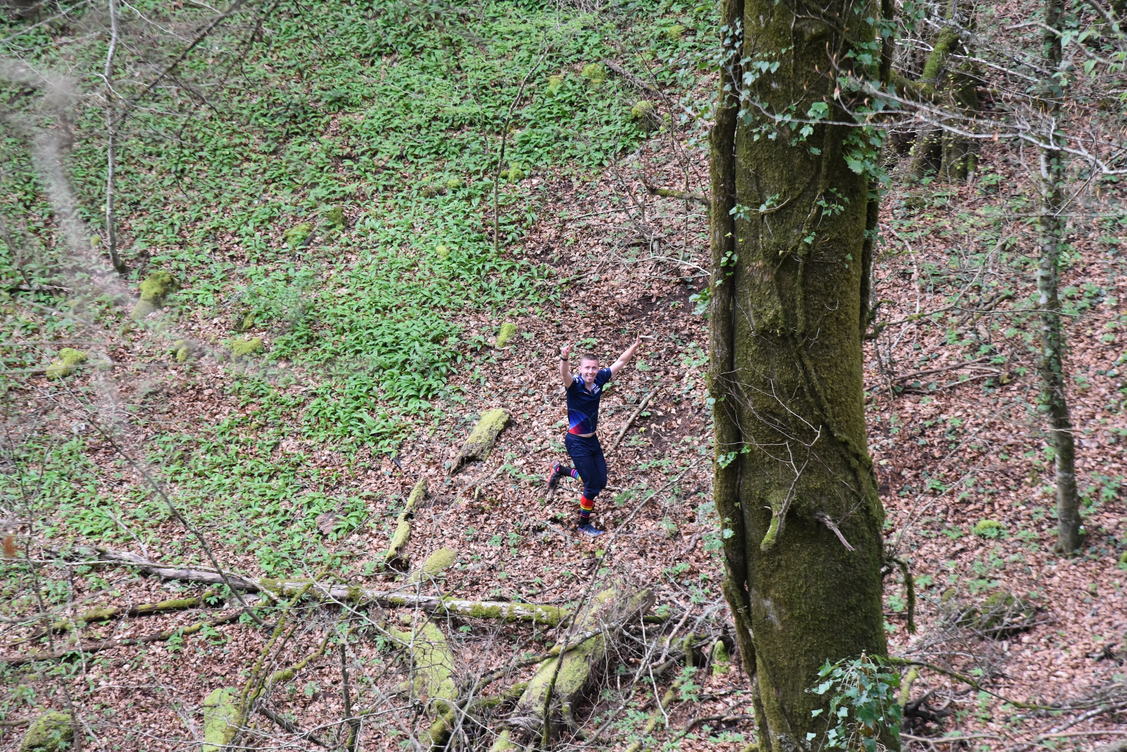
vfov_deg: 11.4
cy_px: 376
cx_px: 564
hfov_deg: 17.1
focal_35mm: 120
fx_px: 3758
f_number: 8
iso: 3200
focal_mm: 120
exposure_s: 1/250
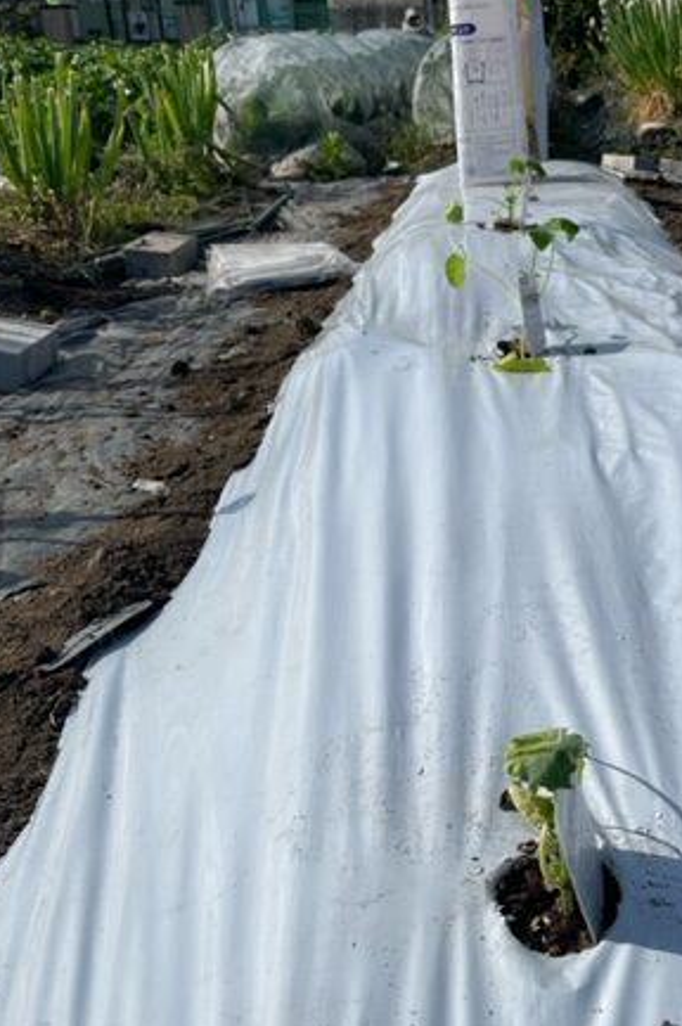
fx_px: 1138
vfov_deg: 48.2
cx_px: 540
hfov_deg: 32.5
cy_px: 621
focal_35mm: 40
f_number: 1.6
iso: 32
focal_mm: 4.2
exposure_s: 1/8403
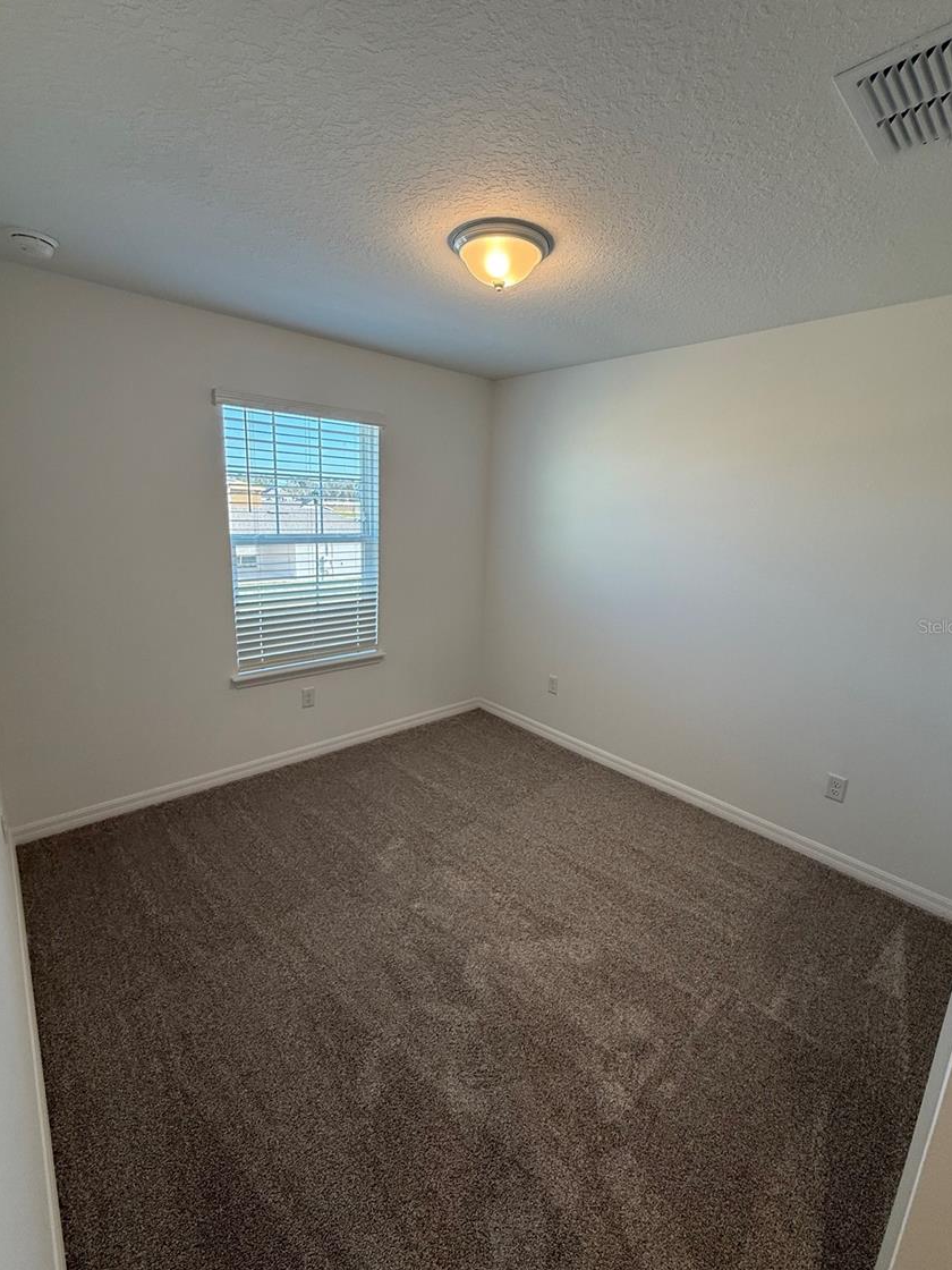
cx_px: 488
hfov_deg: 81.7
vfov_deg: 98.2
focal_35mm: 15
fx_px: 550
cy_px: 626
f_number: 2.2
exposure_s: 1/120
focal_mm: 2.22
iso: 125
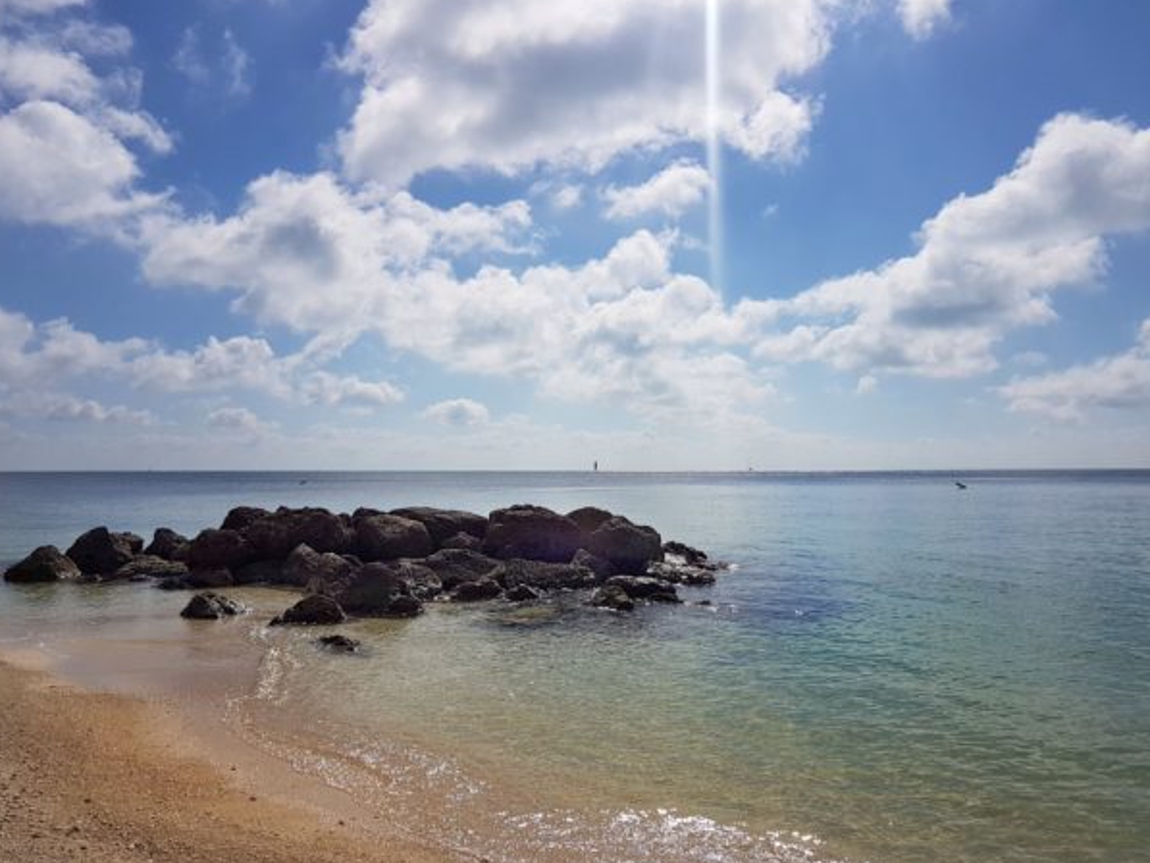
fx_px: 897
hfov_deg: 65.3
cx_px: 576
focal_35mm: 27
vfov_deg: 51.4
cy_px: 440
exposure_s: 1/10336
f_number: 1.7
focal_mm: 4.2
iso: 40
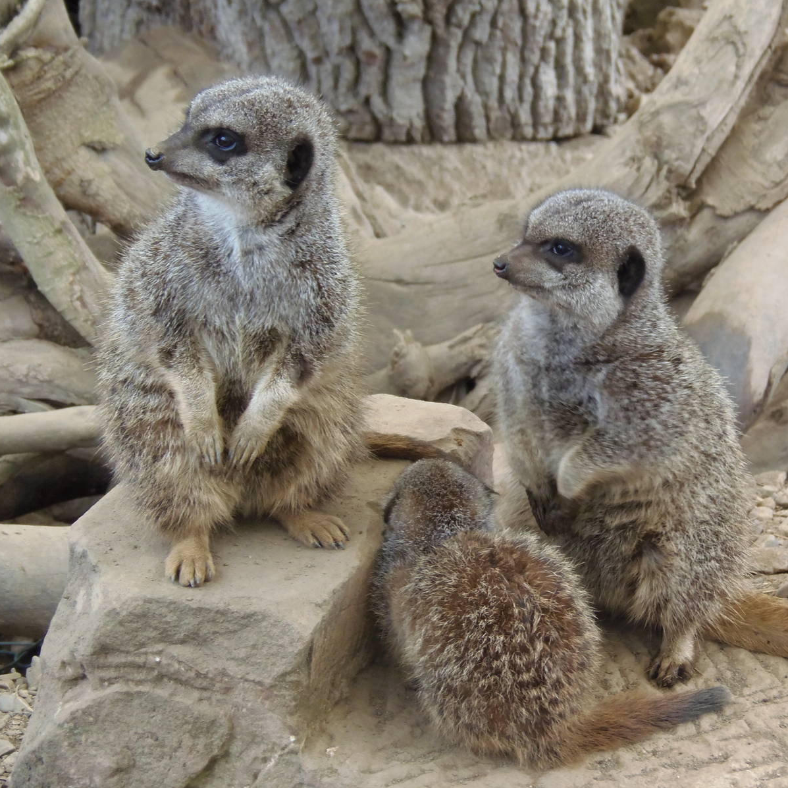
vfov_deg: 12.7
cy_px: 394
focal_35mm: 137
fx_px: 3528
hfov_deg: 12.7
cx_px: 510
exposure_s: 1/40
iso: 160
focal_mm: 21.4
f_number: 4.5
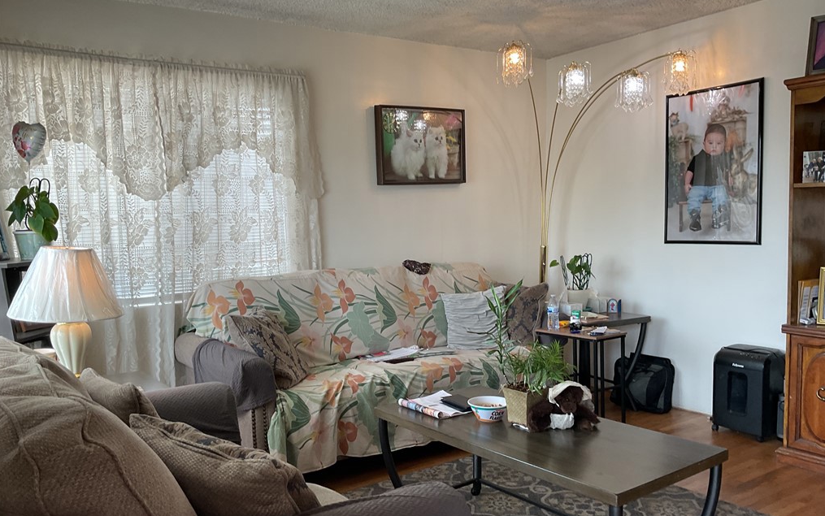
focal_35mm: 31
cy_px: 293
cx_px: 413
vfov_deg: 40.5
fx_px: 697
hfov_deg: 61.2
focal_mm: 3
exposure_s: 1/60
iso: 40
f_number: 1.8
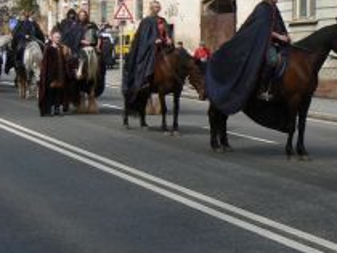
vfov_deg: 14.8
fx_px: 975
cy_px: 106
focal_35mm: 100
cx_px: 298
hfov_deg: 19.3
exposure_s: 1/320
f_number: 5.6
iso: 80
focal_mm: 7
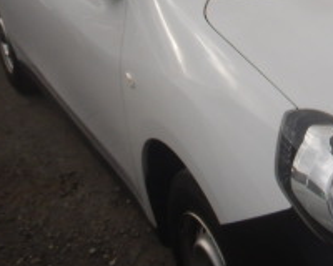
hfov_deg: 23.6
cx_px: 378
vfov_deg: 20.4
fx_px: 739
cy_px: 100
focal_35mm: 75
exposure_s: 1/250
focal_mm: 4.3
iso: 125
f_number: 2.8
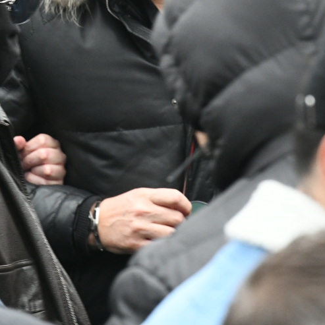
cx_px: 80
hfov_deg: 3.1
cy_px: 3
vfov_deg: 3.1
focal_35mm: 559
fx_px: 5938
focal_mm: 200
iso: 3200
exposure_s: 1/125
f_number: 7.1
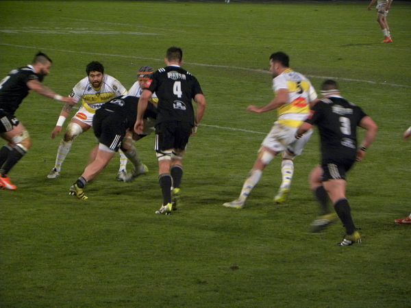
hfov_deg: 6.8
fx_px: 3455
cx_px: 206
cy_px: 154
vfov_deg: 5.1
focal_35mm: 291
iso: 400
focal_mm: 51.8
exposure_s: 1/57.6
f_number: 4.5
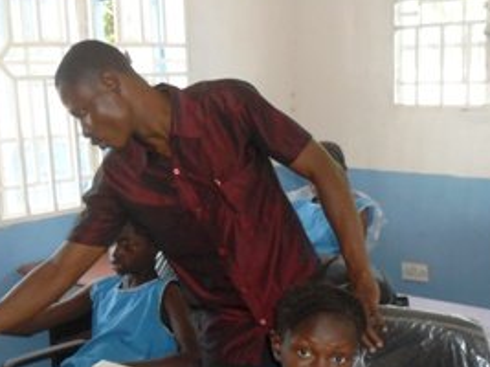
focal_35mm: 60
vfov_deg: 24.2
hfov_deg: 32.2
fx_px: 849
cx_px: 257
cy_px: 261
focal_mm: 5.7
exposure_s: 1/45
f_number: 3.7
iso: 160
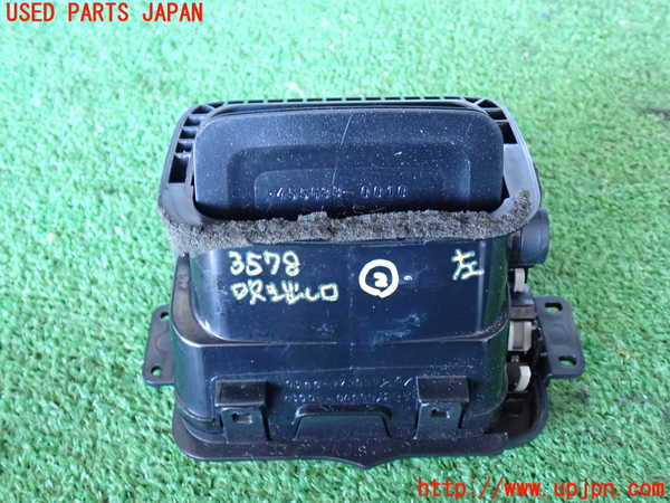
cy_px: 252
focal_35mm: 38
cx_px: 335
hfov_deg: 49.0
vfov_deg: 37.7
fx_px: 735
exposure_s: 1/25
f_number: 2.7
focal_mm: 6.83
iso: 800
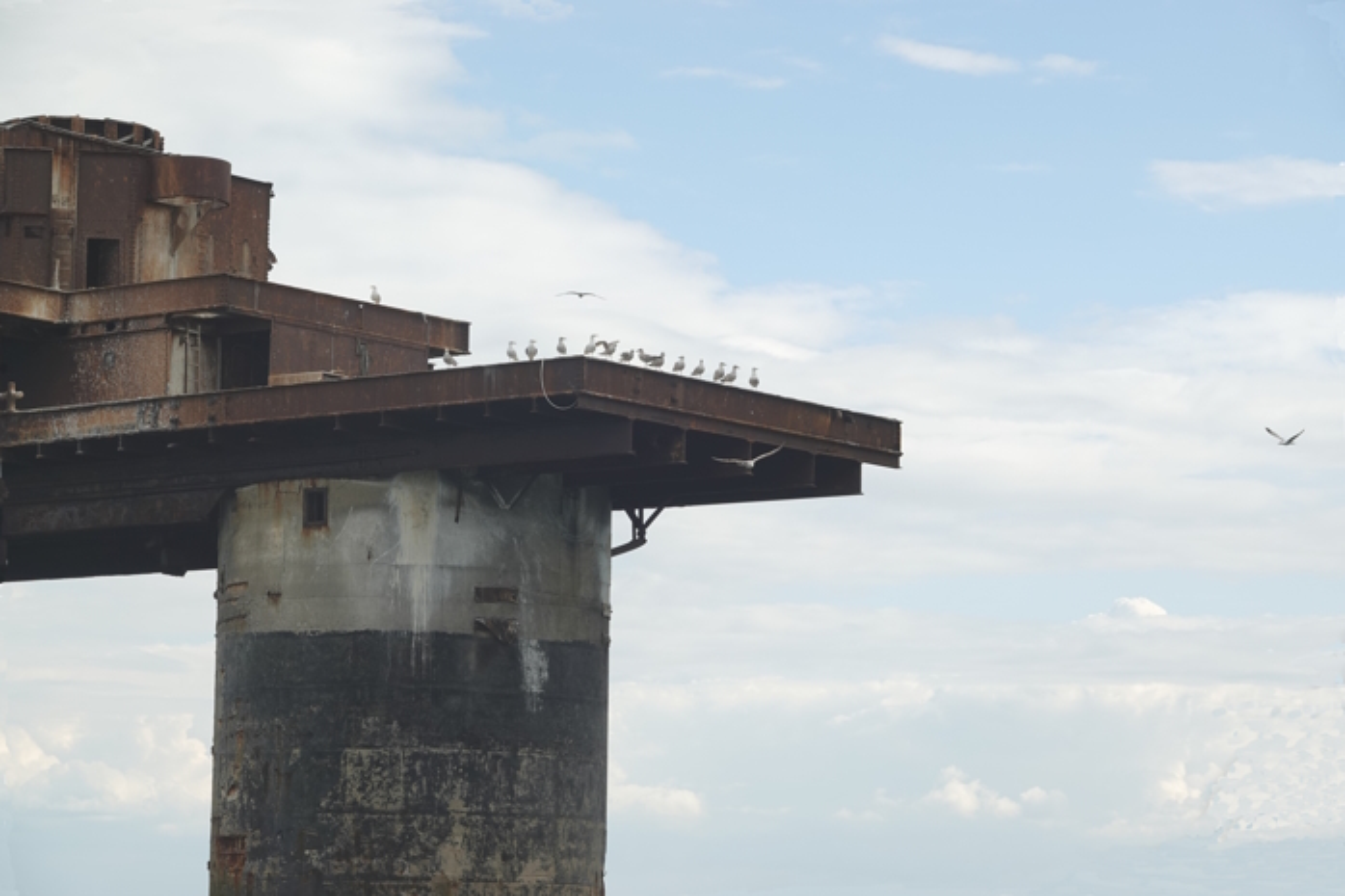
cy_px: 448
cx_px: 672
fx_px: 3884
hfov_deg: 19.6
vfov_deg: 13.2
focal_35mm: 104
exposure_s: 1/1000
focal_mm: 38.04
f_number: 4
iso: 100
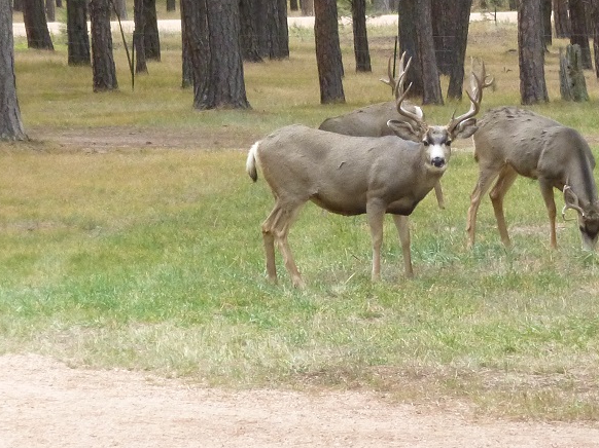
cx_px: 402
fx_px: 4757
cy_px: 174
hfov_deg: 7.2
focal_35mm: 275
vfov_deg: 5.4
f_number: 5.7
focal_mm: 18
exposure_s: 1/125
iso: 320
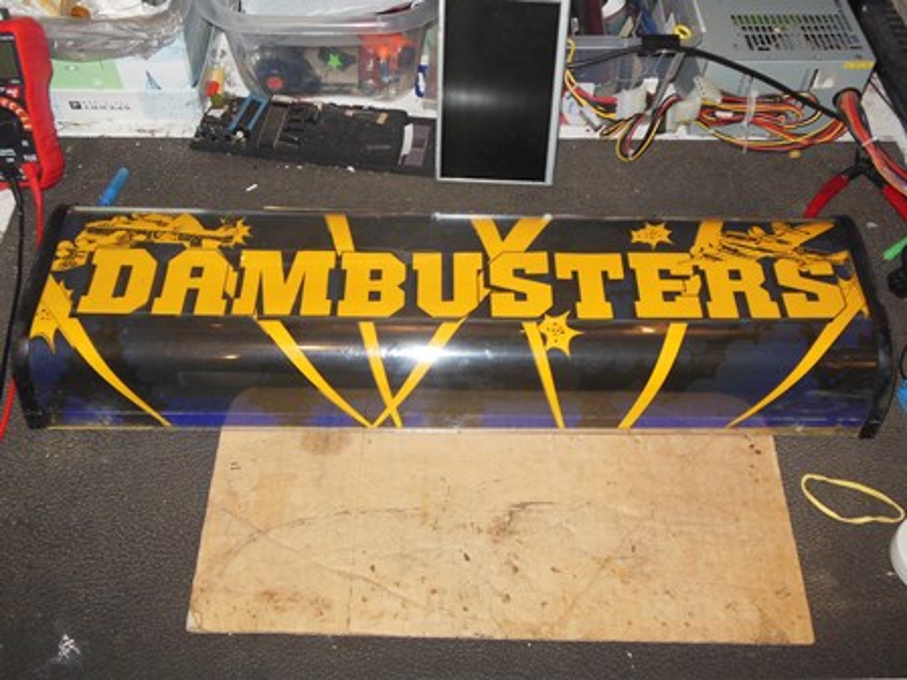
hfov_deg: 55.4
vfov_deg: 42.9
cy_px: 340
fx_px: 865
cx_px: 454
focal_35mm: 33
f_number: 3.5
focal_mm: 6
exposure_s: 1/30
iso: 200
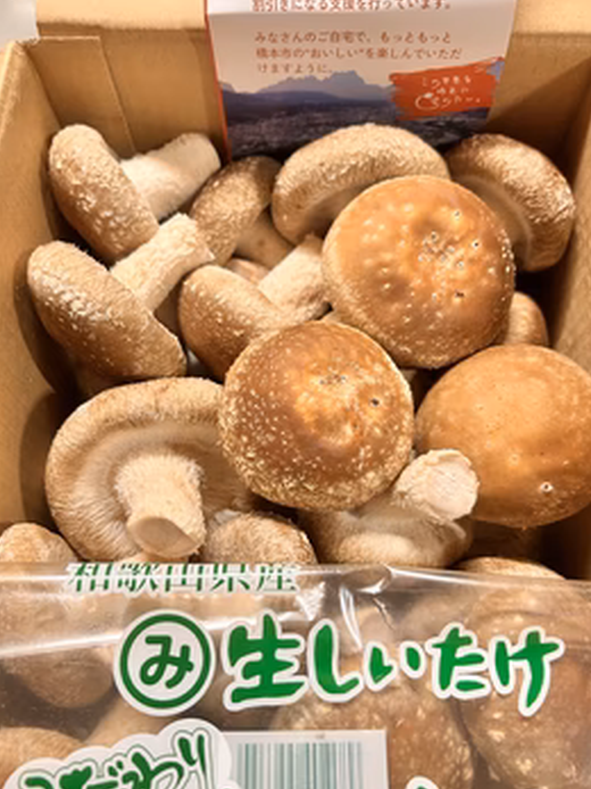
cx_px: 300
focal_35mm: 30
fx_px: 683
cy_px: 448
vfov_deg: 59.8
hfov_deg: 46.8
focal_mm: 5.7
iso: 200
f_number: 1.5
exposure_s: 1/50
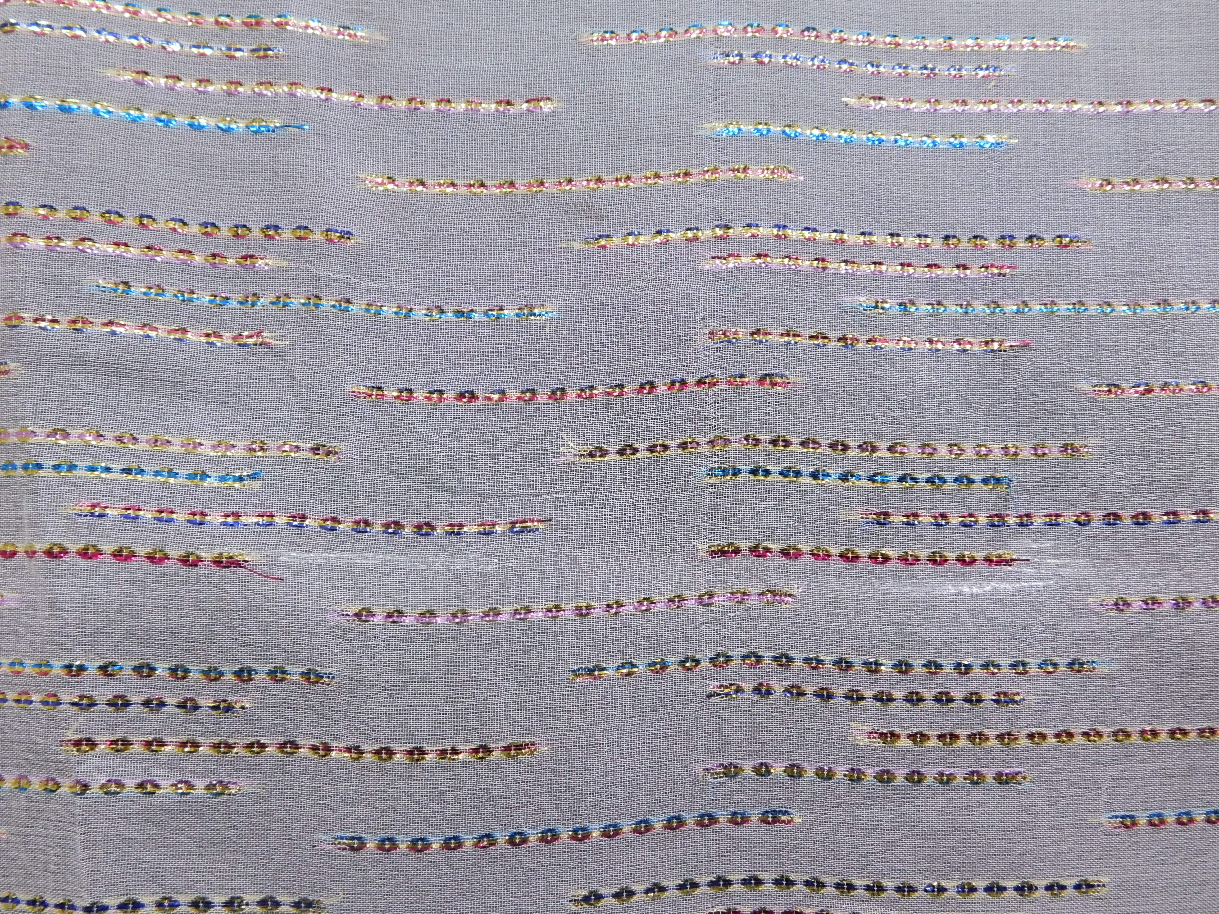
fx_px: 1056
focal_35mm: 30
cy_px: 457
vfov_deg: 46.8
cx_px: 610
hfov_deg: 60.0
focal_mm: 5.3
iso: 400
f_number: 3.2
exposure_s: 1/25
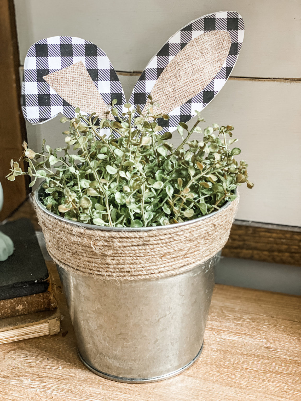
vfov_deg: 36.8
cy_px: 200
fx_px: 603
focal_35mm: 52
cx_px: 150
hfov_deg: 28.0
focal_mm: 6
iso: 250
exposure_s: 1/90
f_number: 2
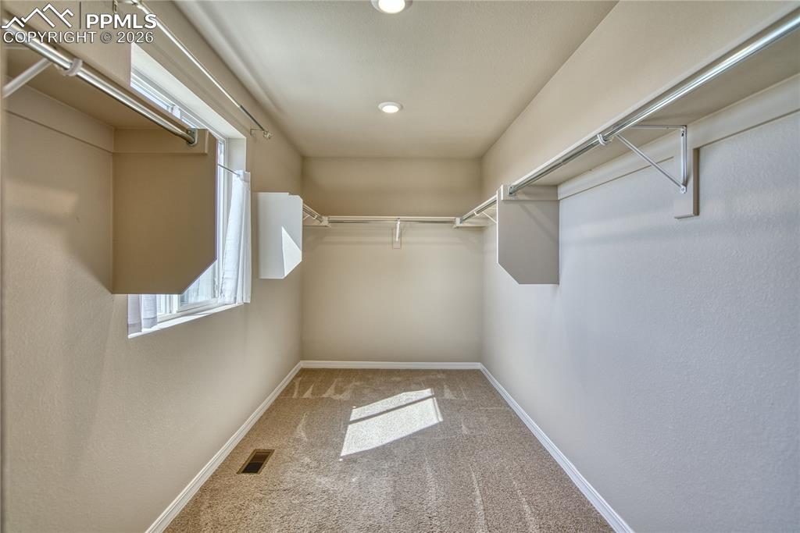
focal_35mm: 16
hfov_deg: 96.7
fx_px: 356
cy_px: 266
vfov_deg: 73.8
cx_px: 400
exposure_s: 1/250
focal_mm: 16
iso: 500
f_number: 4
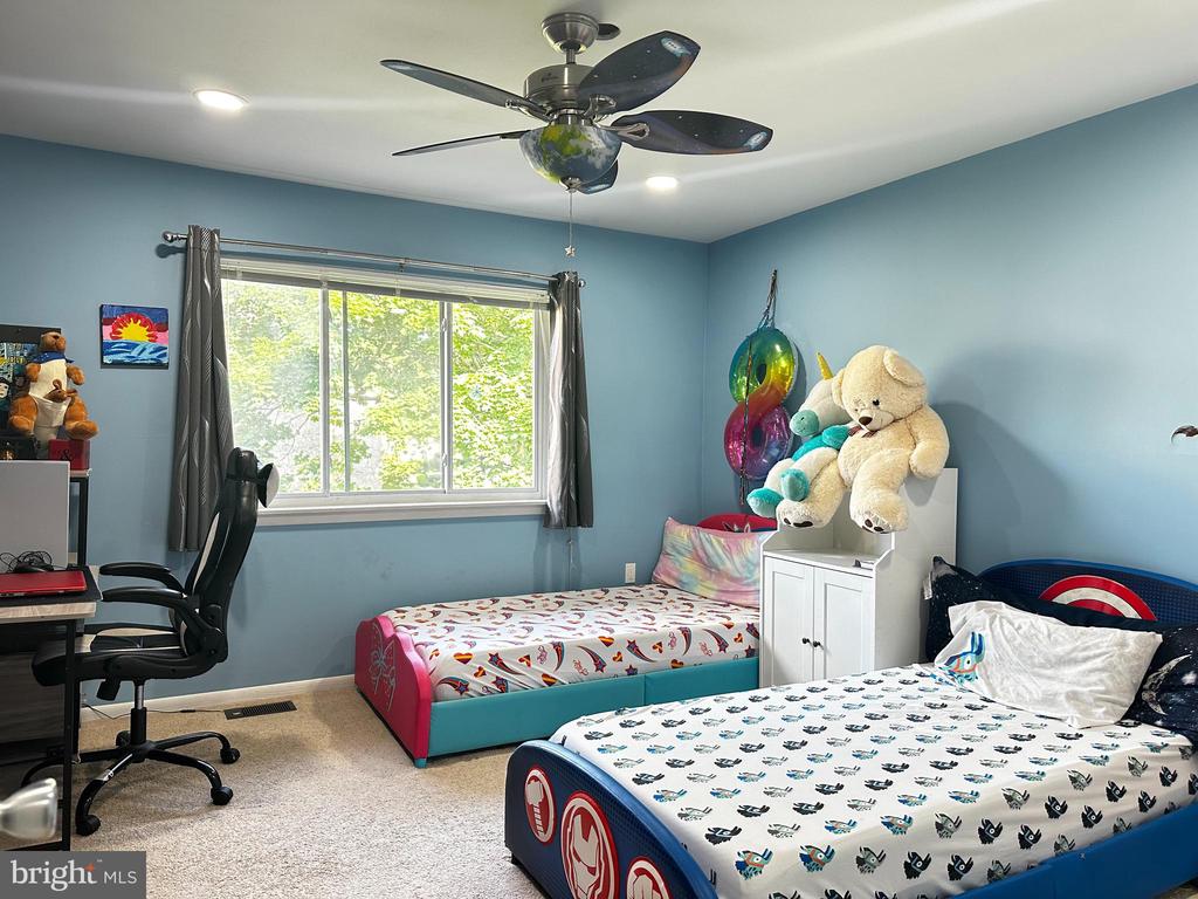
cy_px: 450
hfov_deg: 71.6
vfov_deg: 56.8
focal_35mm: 24
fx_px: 831
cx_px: 599
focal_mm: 6.86
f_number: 1.78
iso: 200
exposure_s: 1/60
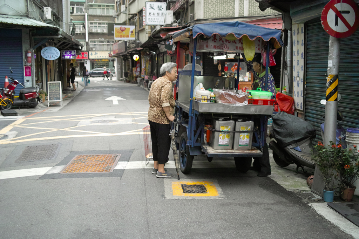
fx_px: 409
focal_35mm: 41
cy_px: 120
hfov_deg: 47.4
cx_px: 180
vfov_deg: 32.6
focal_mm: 24.2
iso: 400
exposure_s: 1/100
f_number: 2.8
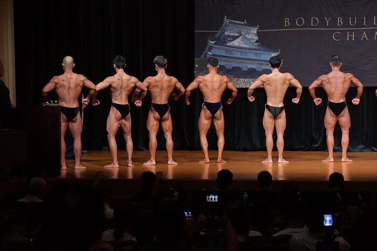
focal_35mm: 138
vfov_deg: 9.9
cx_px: 188
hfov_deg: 14.9
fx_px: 1444
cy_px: 126
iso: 5000
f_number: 5.6
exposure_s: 1/400
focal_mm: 92
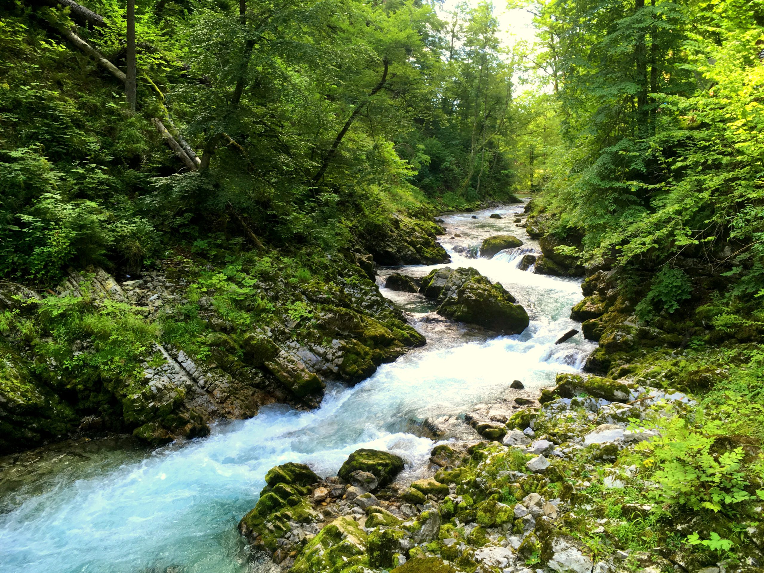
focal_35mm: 29
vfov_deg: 48.2
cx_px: 382
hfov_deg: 61.7
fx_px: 640
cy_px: 286
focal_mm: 4.15
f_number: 2.2
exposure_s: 1/100
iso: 32
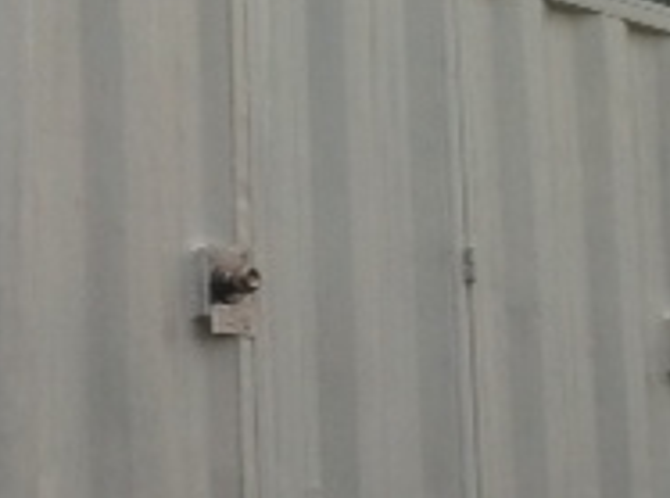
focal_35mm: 120
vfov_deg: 12.3
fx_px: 2315
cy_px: 269
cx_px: 276
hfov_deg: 16.5
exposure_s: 1/1005
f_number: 2.8
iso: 80
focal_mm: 3.85
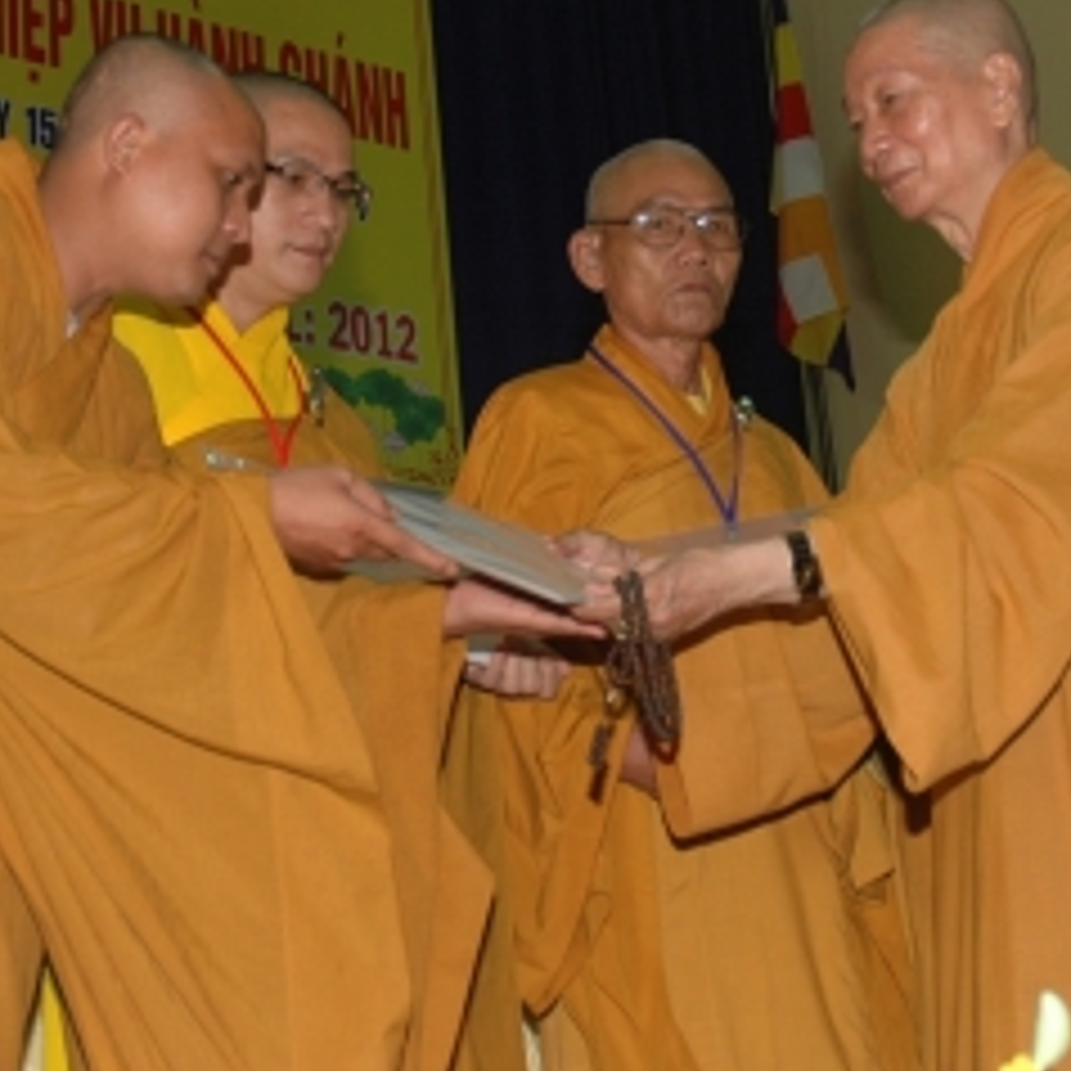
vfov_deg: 21.1
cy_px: 452
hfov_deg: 21.1
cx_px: 441
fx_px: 2870
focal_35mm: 82
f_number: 4
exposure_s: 1/60
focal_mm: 24
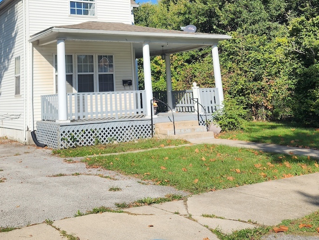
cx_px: 112
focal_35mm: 44
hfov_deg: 42.5
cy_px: 33
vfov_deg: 31.6
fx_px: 406
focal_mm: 6.4
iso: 12
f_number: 1.8
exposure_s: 1/1276
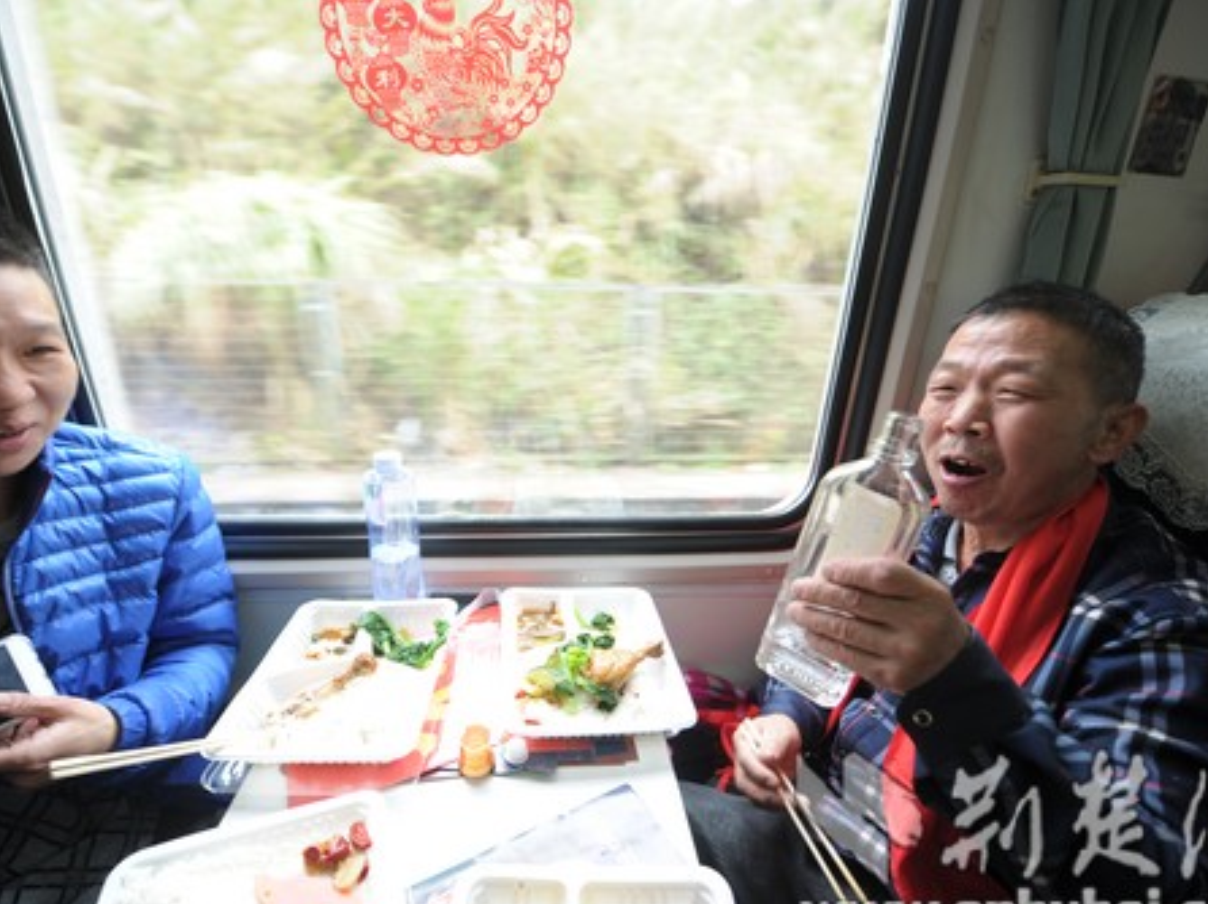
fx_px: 558
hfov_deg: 94.5
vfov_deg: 78.0
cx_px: 582
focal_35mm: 16
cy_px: 475
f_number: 3.2
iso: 640
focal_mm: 14
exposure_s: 1/160
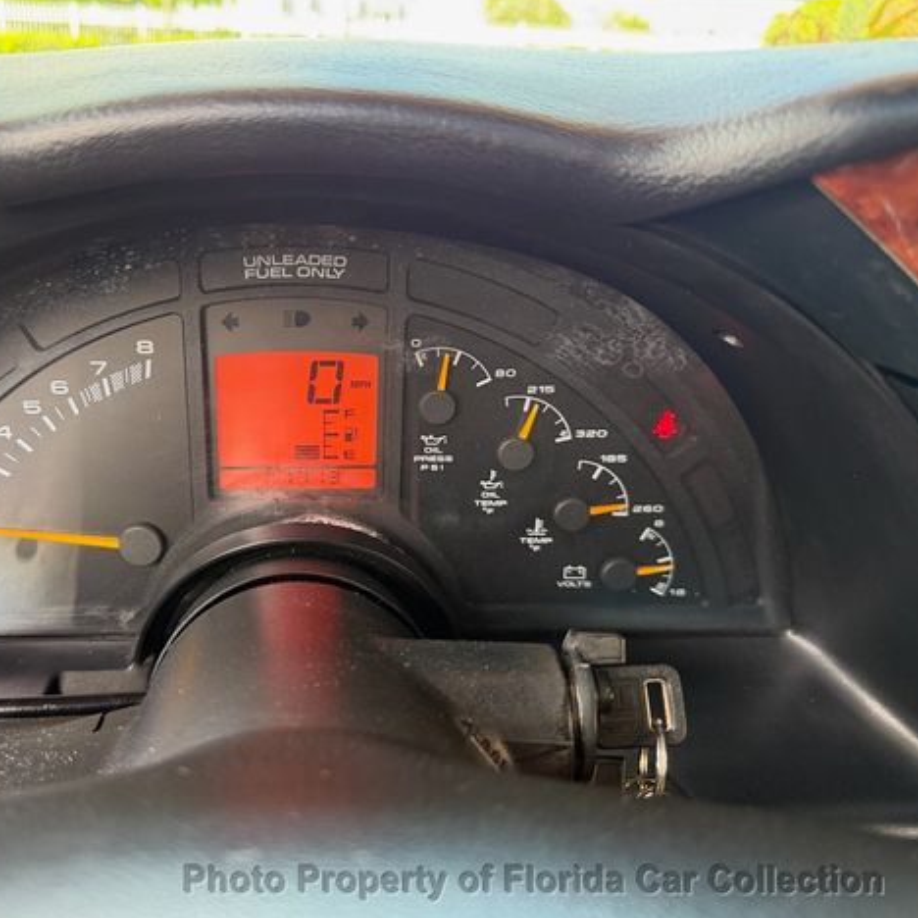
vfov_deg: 55.6
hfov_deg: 54.7
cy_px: 451
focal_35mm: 29
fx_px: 870
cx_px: 320
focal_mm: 6.76
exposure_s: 1/60
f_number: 1.78
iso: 250
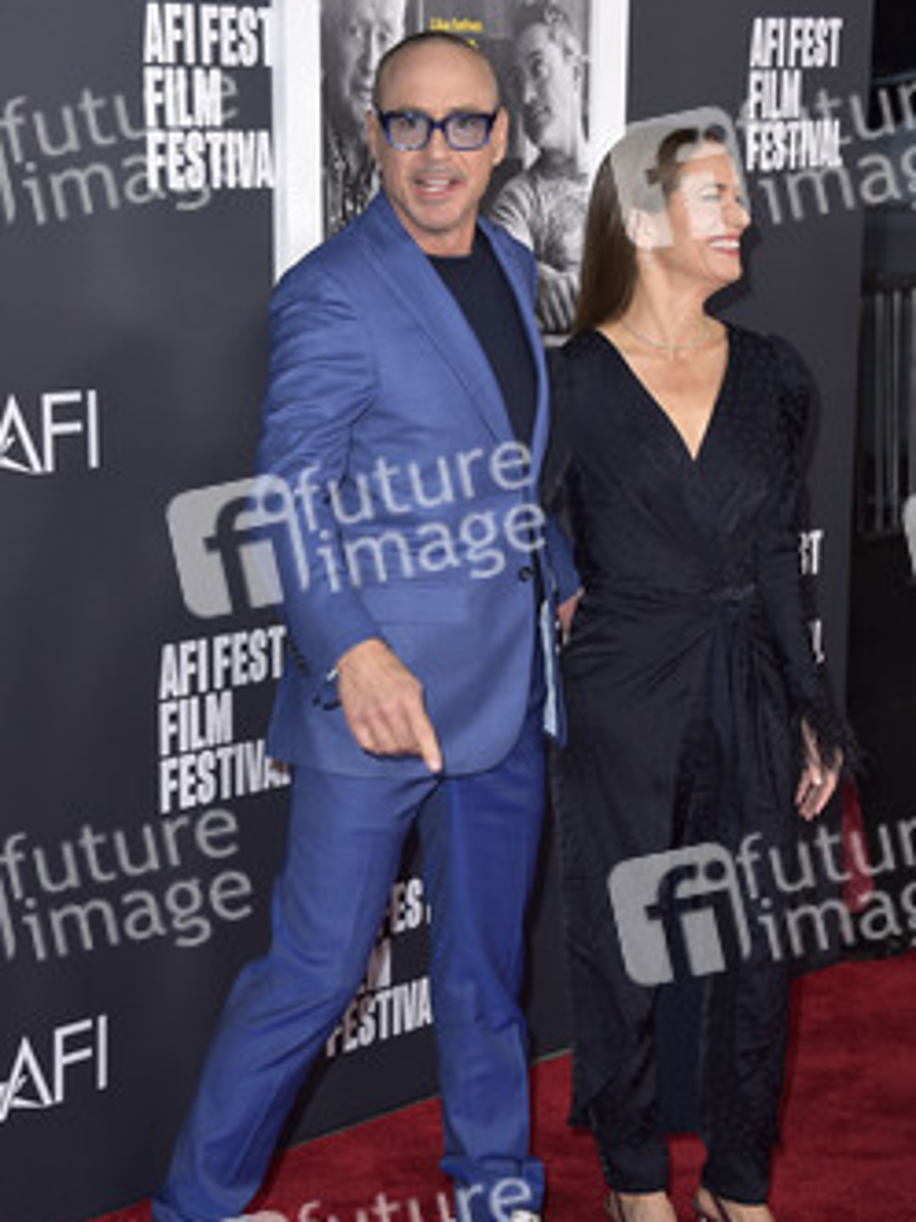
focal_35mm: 81
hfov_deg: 18.2
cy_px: 714
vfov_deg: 24.1
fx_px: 2858
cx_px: 465
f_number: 6.3
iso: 1250
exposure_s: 1/200
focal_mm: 70
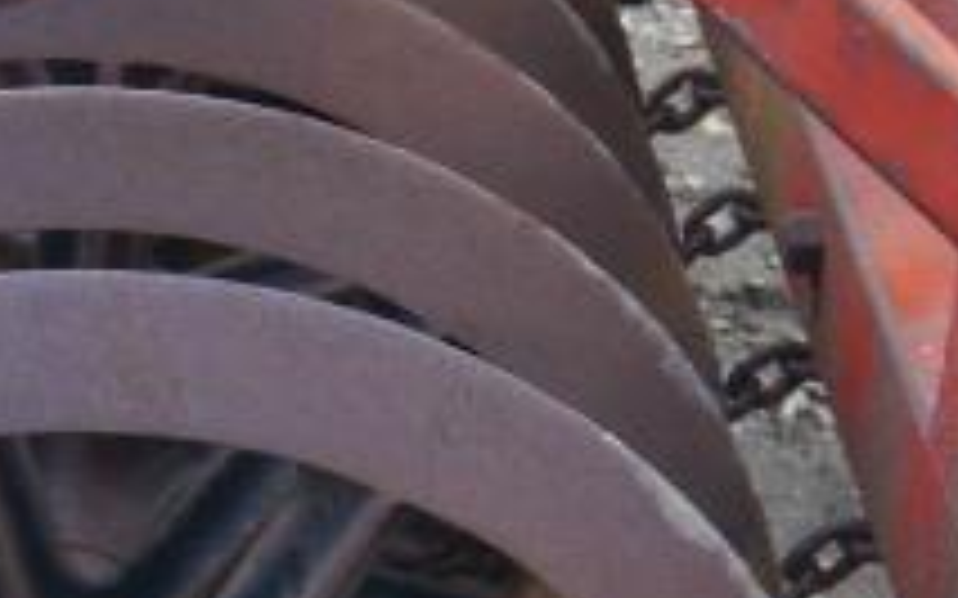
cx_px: -243
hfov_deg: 13.3
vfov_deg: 8.5
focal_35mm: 153
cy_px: 90
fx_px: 3994
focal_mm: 15
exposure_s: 1/60
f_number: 3.6
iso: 200
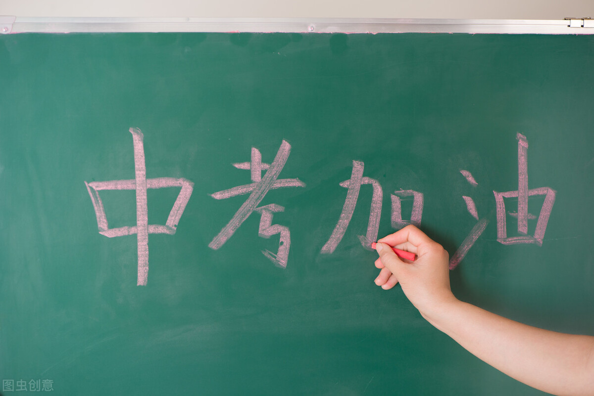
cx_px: 297
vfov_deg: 13.1
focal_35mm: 105
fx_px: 1733
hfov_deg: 19.4
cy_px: 198
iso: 160
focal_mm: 105
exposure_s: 1/125
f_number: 7.1
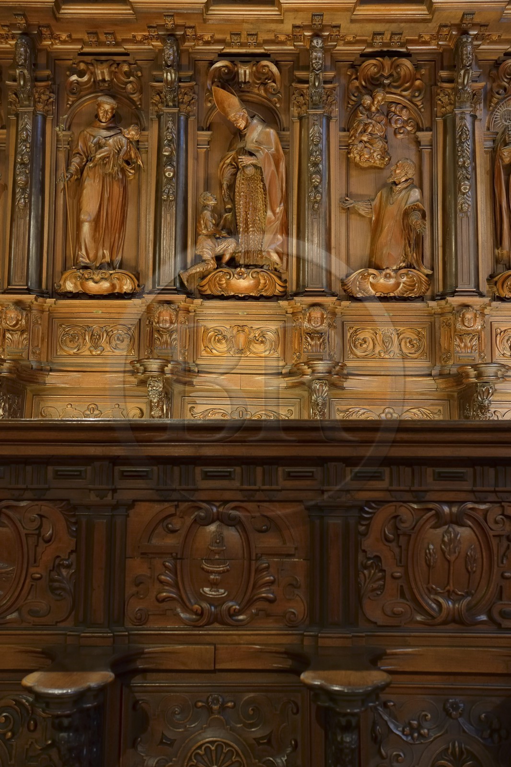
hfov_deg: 35.0
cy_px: 384
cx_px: 256
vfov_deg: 50.7
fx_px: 809
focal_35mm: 38
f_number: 4.5
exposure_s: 1/15
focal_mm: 38
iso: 1600
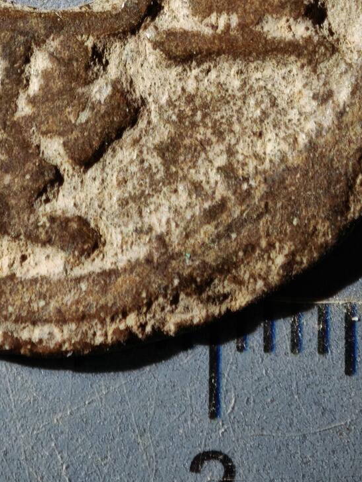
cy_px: -104
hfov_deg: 6.7
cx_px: 76
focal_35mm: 220
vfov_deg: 8.9
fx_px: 3068
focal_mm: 9
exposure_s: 1/100
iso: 200
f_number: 2
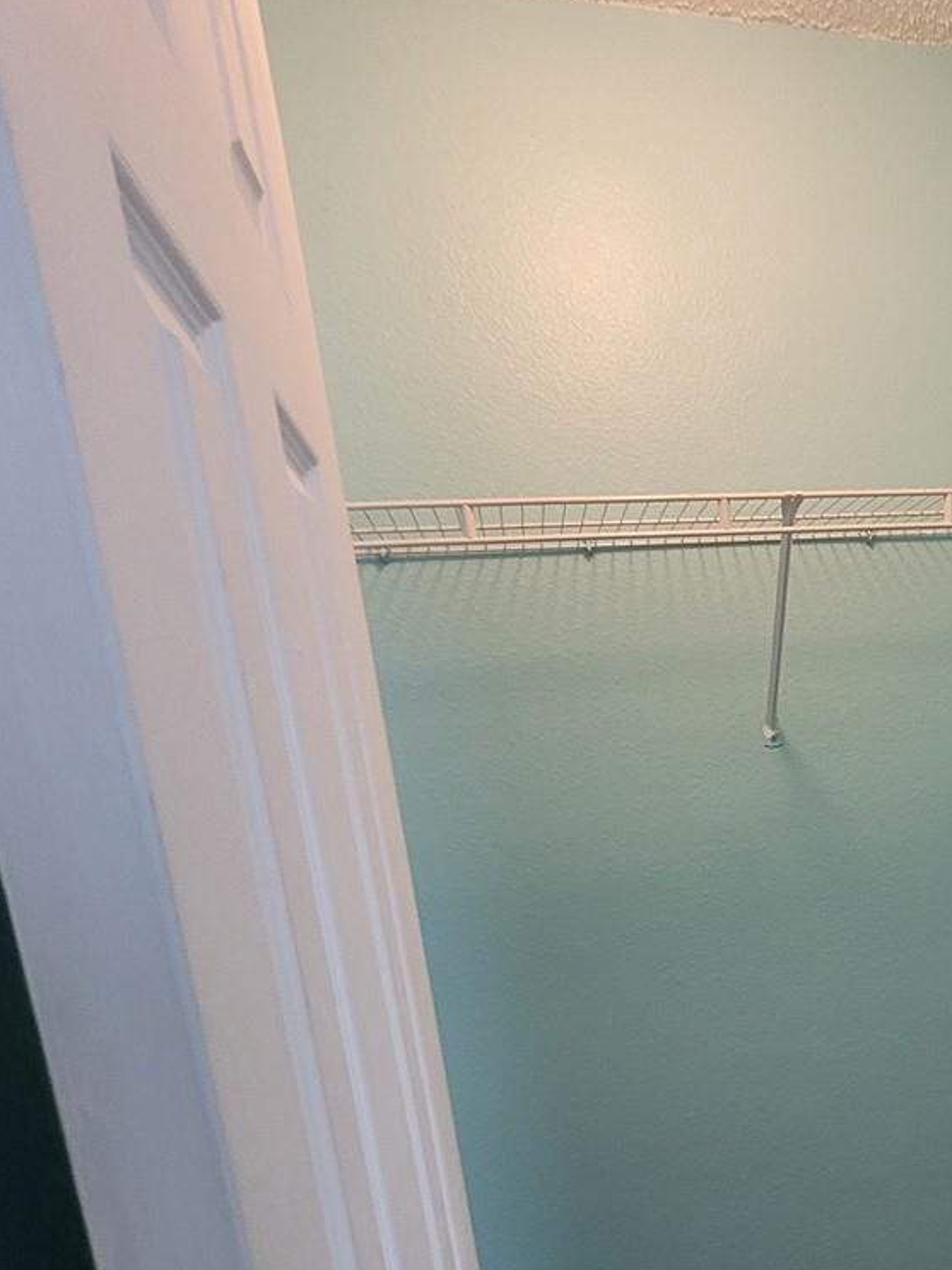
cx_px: 926
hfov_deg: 43.5
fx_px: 1027
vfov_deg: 60.9
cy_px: 906
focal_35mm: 28
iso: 250
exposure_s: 1/60
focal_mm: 1.74
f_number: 2.2
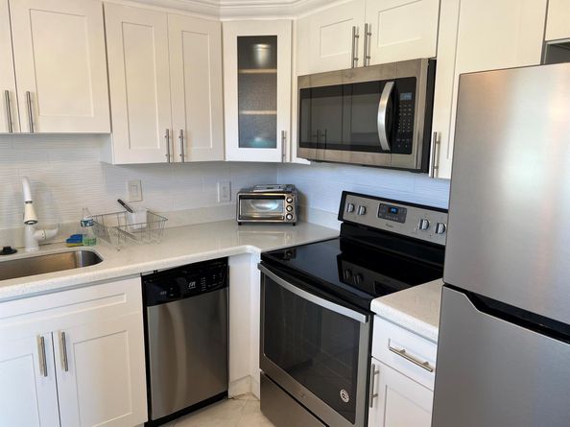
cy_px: 214
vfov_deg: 53.0
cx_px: 285
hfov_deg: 67.3
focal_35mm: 26
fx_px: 428
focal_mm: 5.7
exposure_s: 1/60
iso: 64
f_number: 1.5
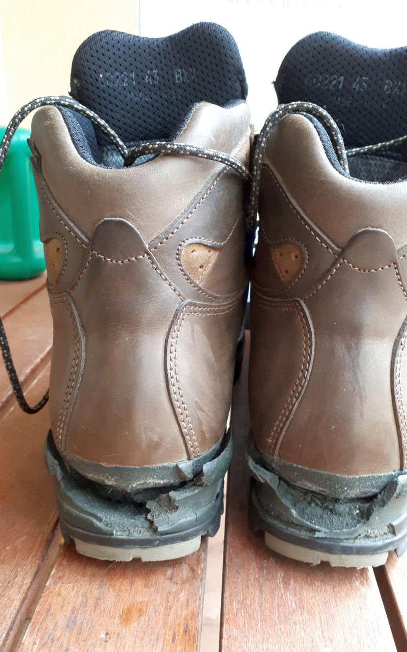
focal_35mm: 29
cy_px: 323
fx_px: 515
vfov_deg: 64.6
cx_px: 241
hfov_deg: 43.0
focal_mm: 3.6
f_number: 1.9
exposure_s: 1/33
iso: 125
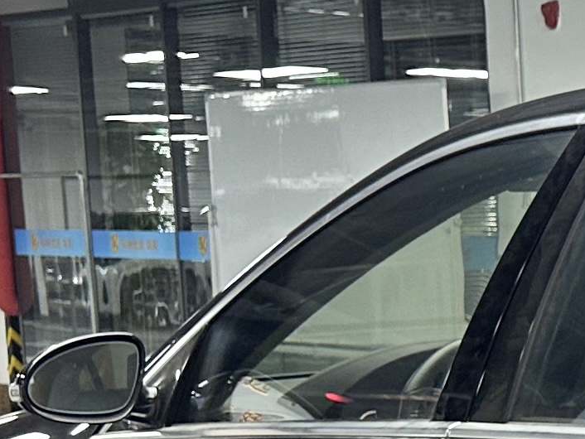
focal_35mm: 137
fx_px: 2316
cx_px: 1325
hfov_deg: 12.1
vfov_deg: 10.6
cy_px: 588
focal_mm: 6.86
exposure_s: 1/100
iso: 80
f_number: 1.78
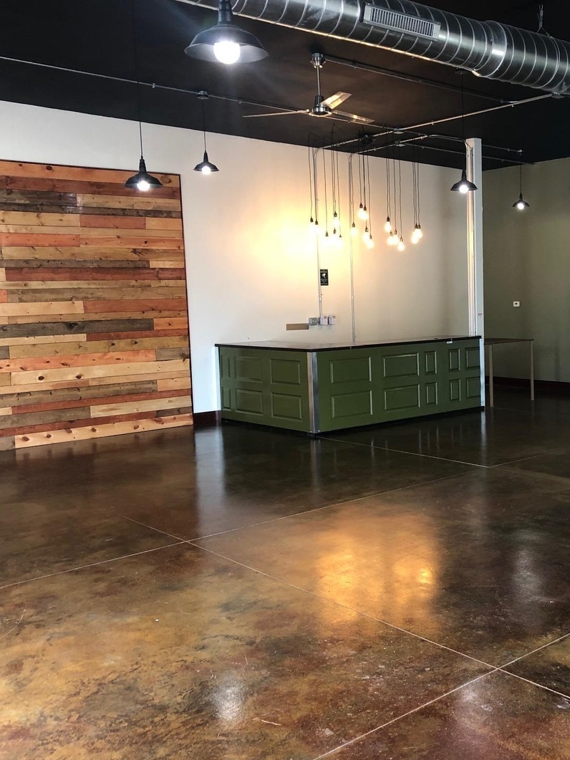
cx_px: 422
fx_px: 834
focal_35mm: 38
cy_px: 382
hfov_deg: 36.9
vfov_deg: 49.0
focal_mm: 4
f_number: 1.8
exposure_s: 1/24
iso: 40
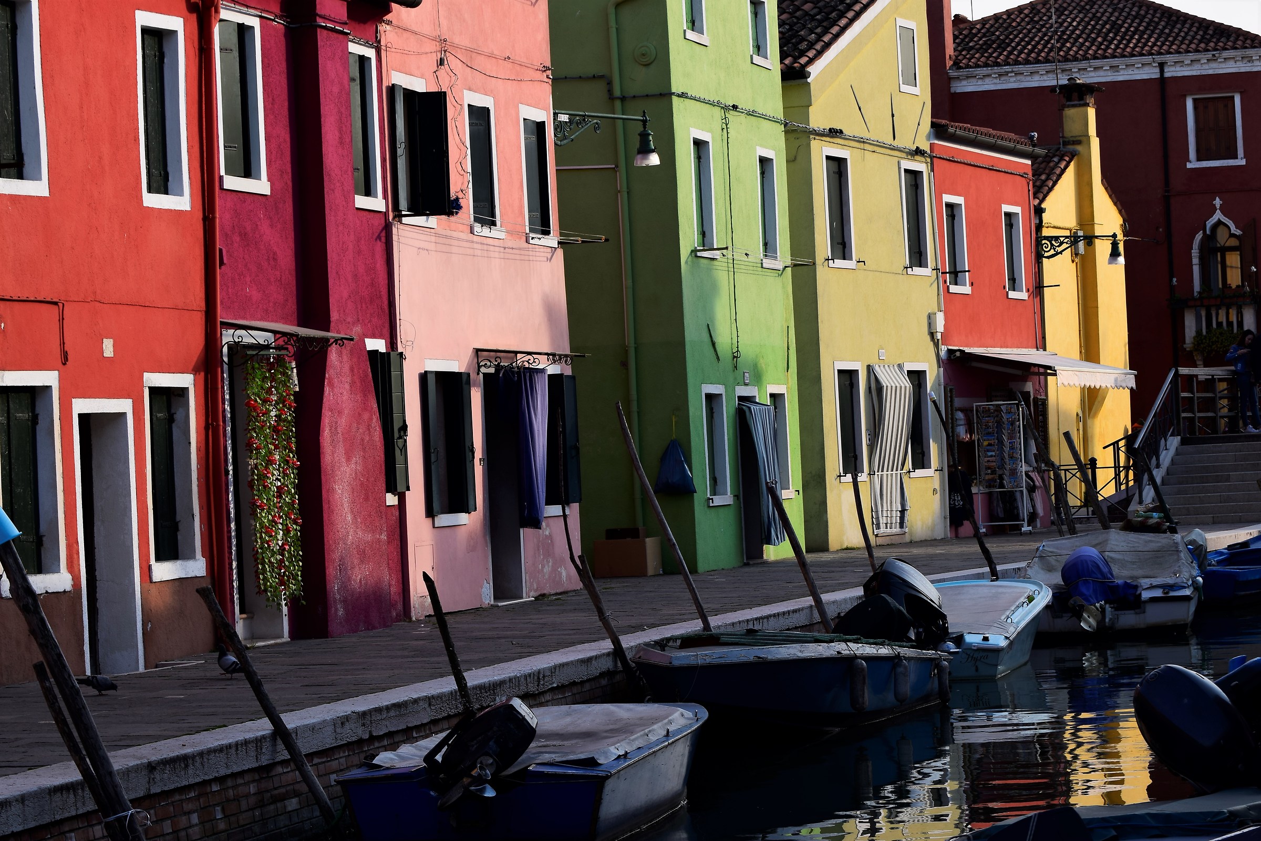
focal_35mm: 105
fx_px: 3678
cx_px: 630
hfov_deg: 19.5
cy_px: 420
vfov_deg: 13.0
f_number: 9
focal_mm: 70
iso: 100
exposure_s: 1/100
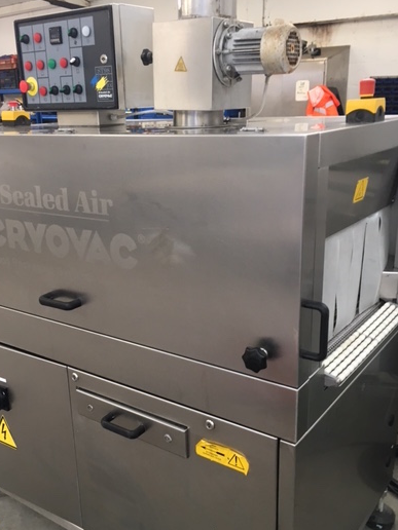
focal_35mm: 36
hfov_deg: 39.6
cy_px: 286
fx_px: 552
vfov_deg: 51.3
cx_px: 169
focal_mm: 4.15
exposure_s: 1/33
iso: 100
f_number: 2.2
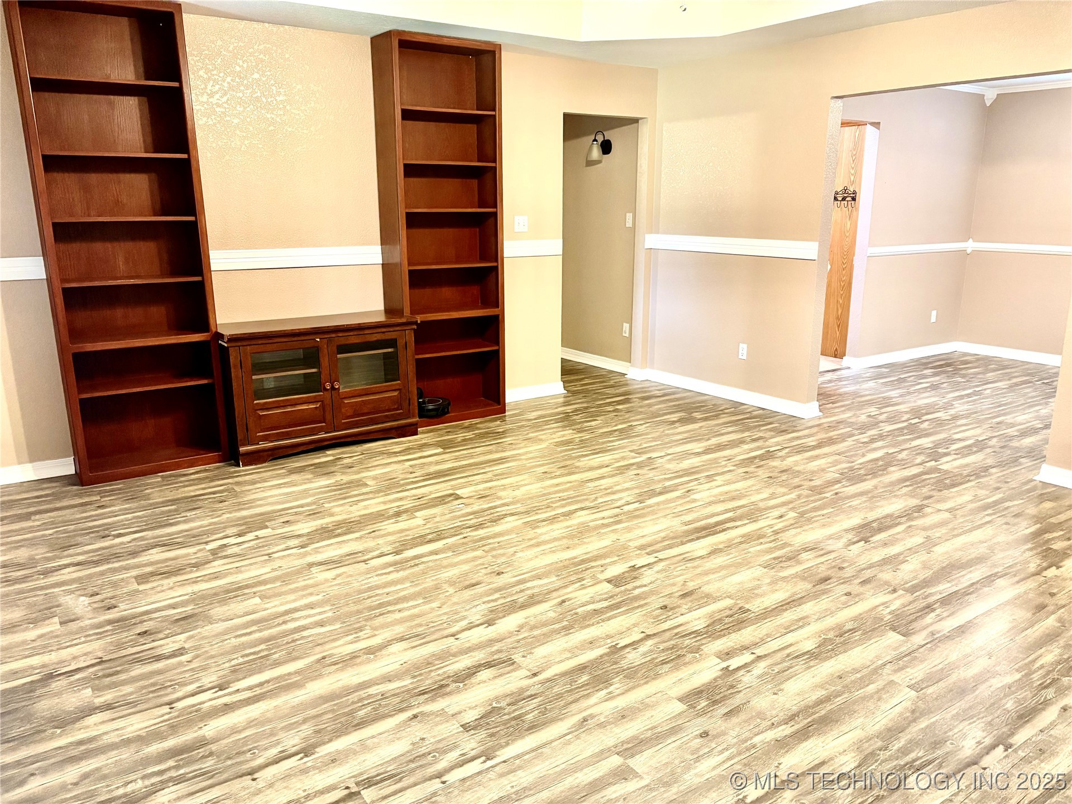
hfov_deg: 67.3
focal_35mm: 26
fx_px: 805
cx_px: 536
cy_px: 402
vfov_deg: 53.1
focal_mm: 5.96
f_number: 1.6
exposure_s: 1/60
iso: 500
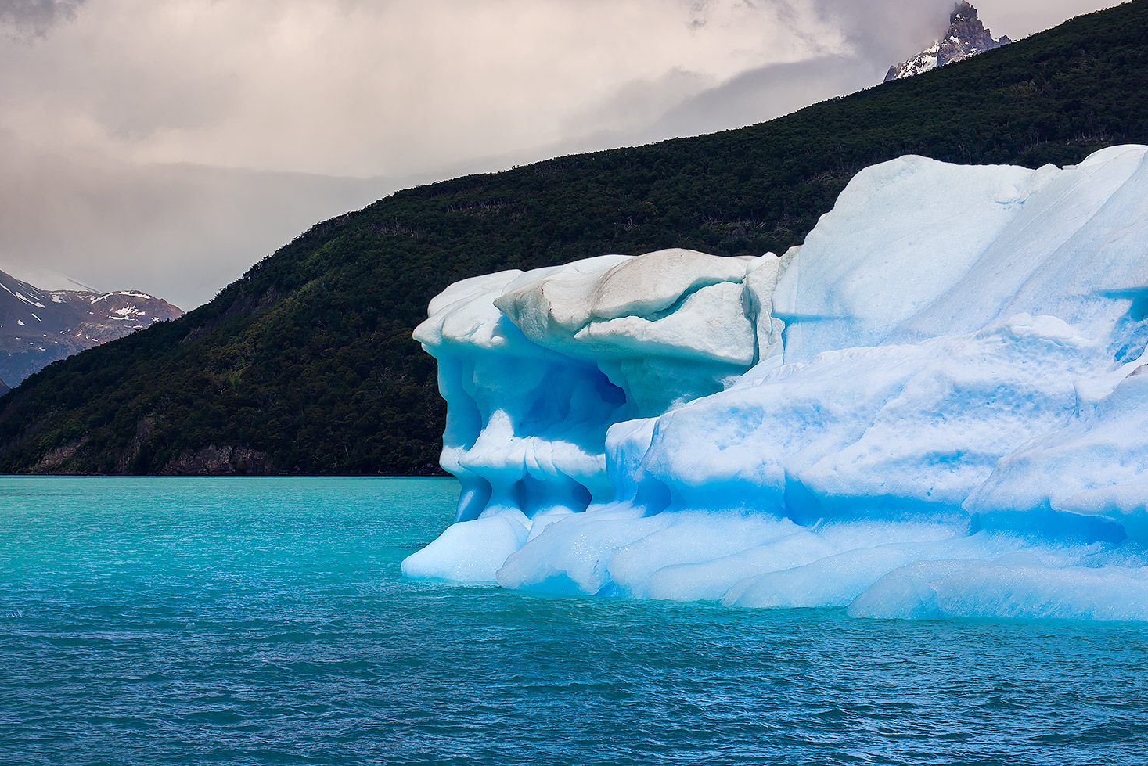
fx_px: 2392
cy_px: 376
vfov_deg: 18.2
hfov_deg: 26.9
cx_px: 455
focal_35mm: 75
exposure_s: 1/800
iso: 100
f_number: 6.3
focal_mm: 55
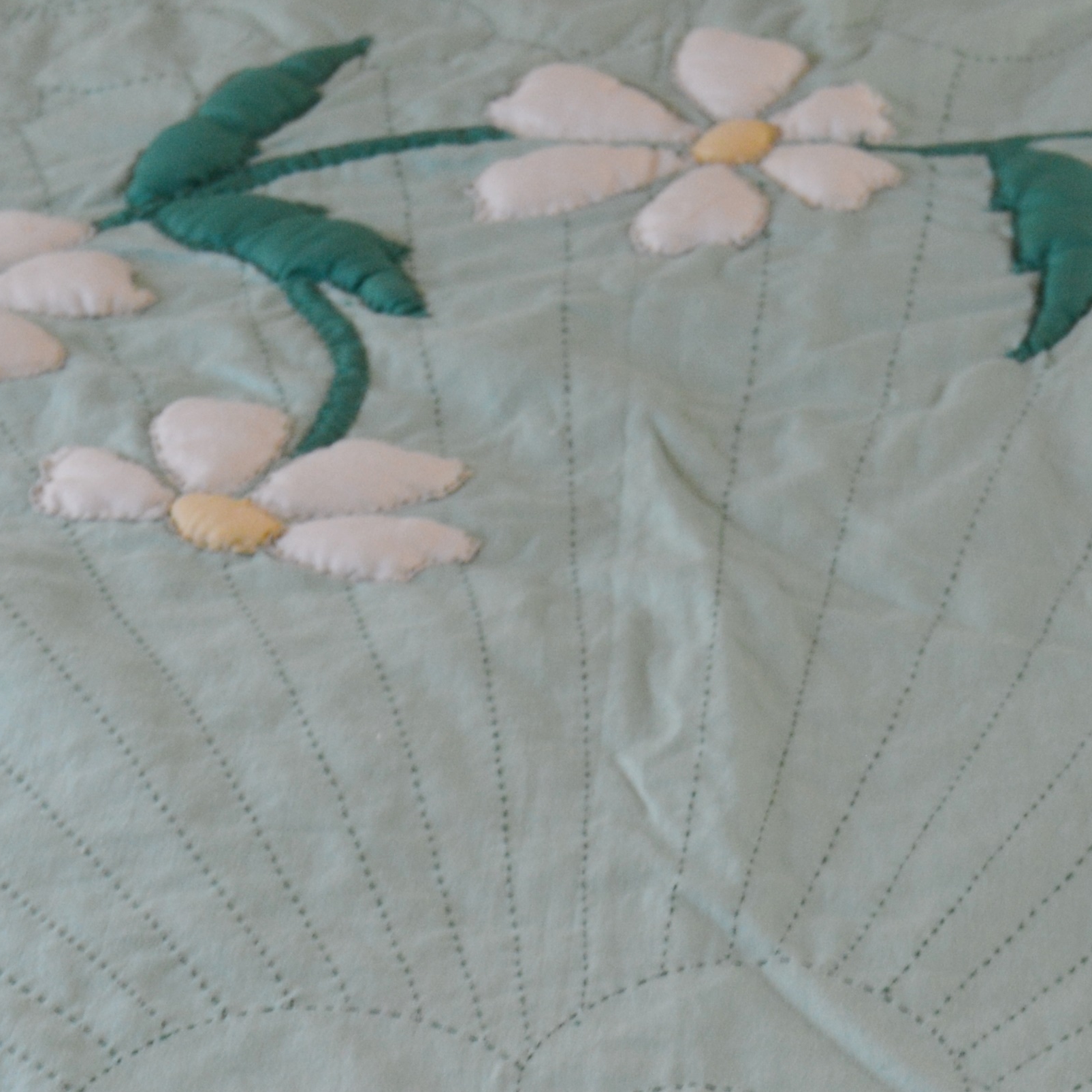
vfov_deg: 13.7
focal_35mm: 124
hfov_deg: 14.0
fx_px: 4426
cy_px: 1269
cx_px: 774
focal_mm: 26
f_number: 5
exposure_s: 1/100
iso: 400
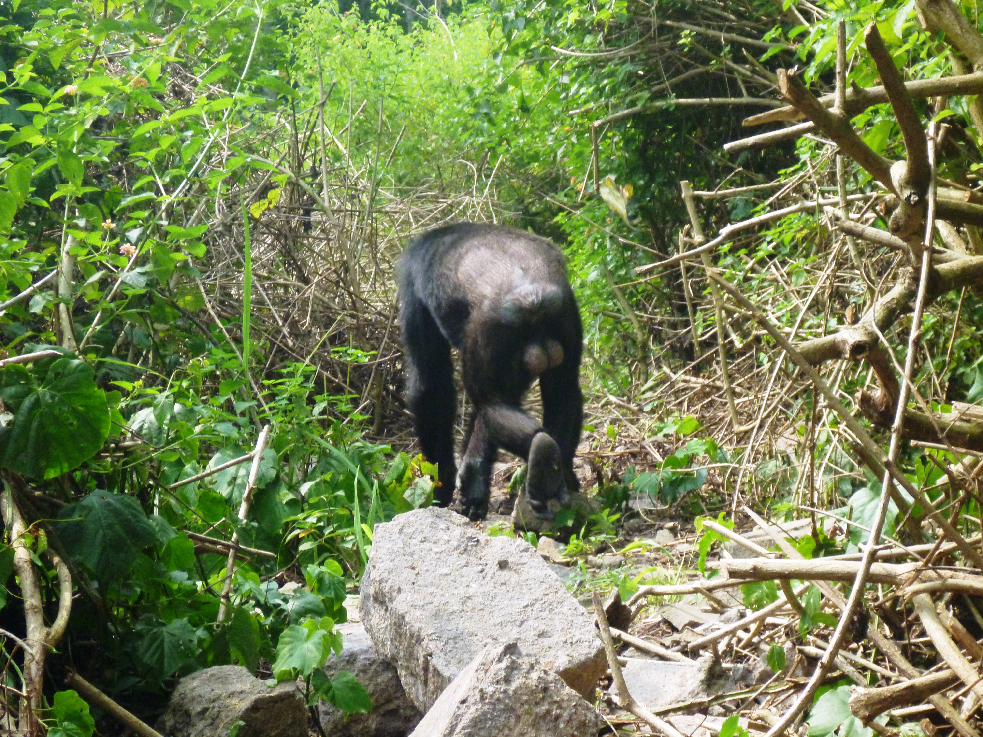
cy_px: 368
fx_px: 2641
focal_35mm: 93
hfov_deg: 21.1
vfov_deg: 15.9
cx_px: 492
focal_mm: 16.6
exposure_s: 1/400
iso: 640
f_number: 5.7
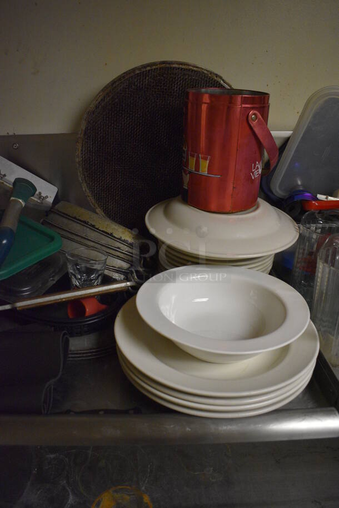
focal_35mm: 27
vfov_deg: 67.3
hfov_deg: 48.0
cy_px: 254
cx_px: 170
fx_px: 381
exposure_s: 1/30
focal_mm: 18
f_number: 3.5
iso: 2800
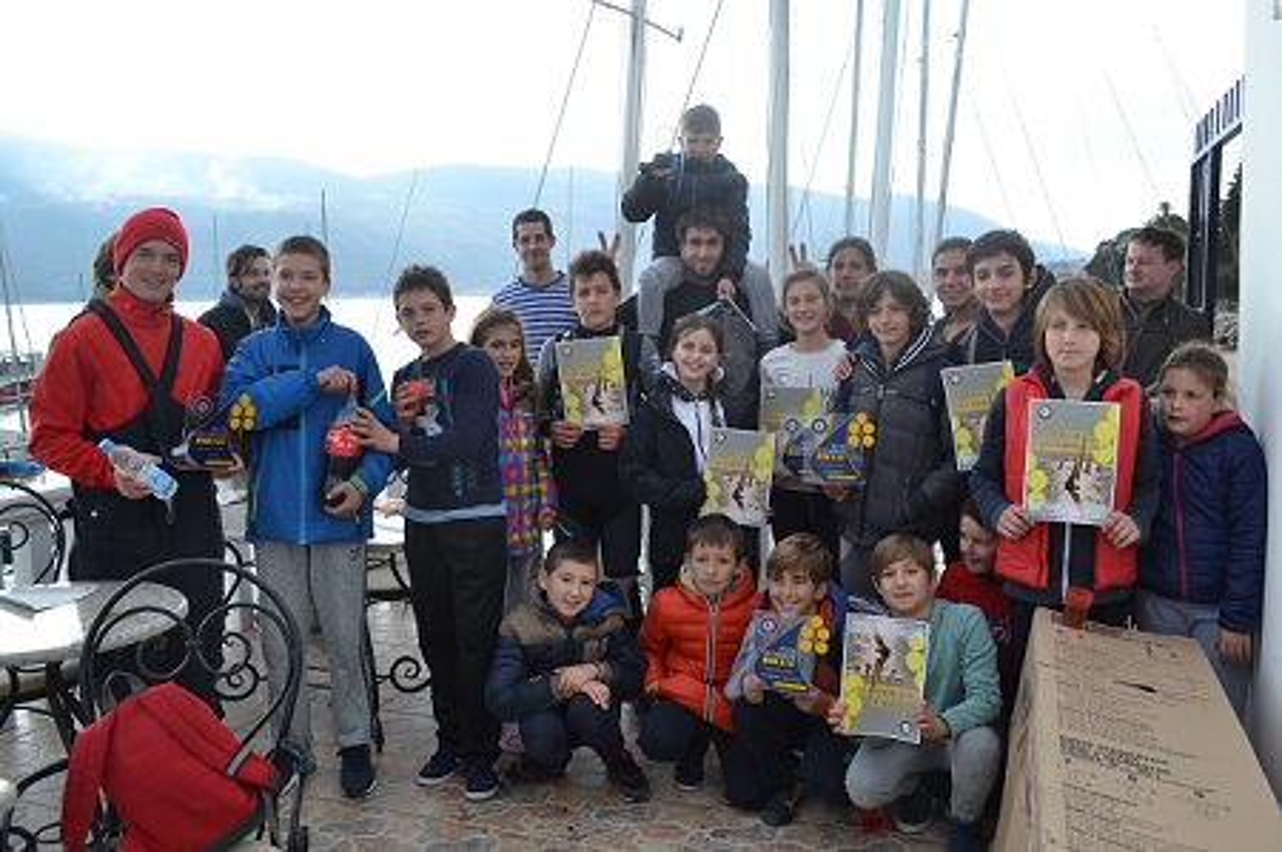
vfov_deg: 43.5
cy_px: 426
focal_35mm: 30
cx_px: 641
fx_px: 1067
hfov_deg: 62.0
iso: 160
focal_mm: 20
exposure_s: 1/125
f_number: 5.6
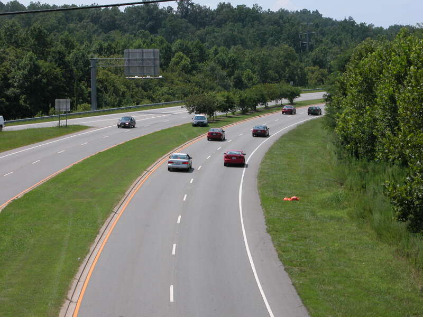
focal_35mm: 107
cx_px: 212
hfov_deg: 18.4
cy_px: 158
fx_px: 1308
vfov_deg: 13.8
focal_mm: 27.3
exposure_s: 1/250
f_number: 7.4
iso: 100
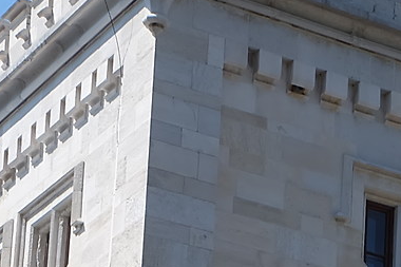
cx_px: 699
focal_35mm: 202
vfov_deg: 6.6
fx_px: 2249
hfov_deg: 9.7
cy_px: 551
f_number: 8
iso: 200
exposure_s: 1/420
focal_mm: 21.1
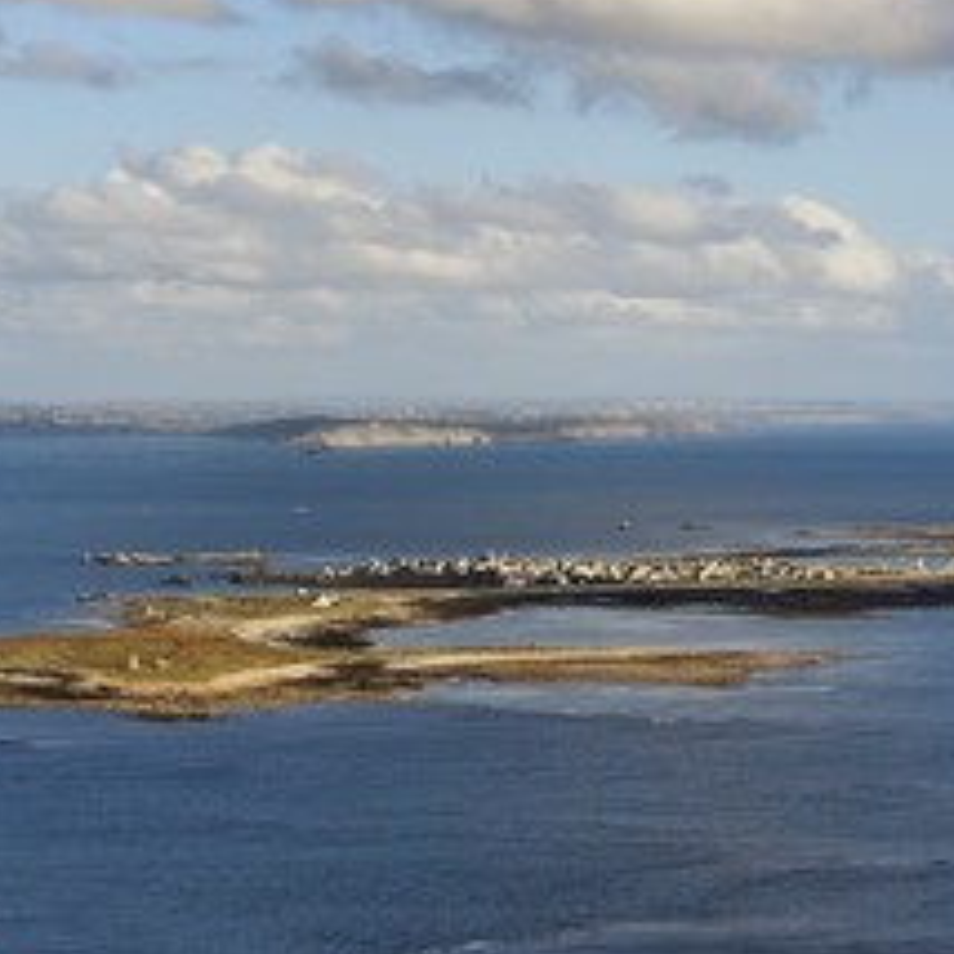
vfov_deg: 14.9
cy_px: 415
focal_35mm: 117
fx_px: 3648
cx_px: 473
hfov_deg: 14.9
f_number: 14
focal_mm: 70
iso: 800
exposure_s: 1/1250
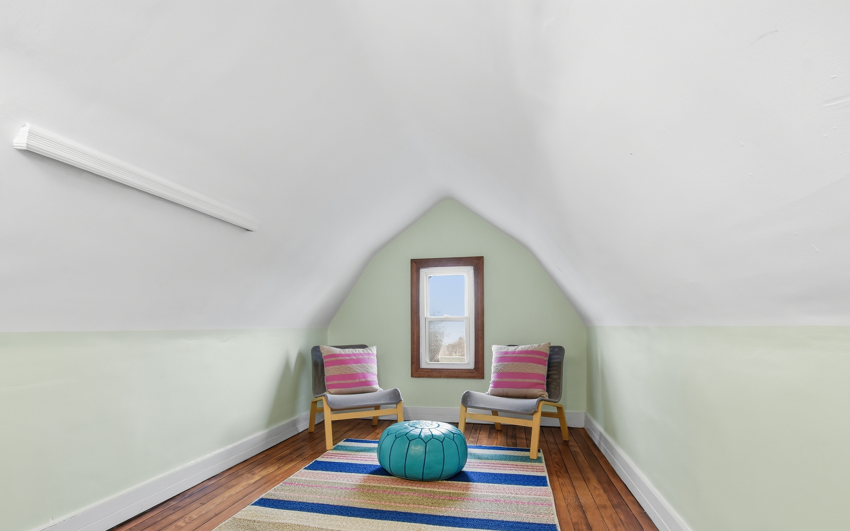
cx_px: 409
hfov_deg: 91.1
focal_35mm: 18
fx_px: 417
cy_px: 332
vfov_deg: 64.1
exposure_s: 1/20
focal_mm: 10
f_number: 8
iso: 500
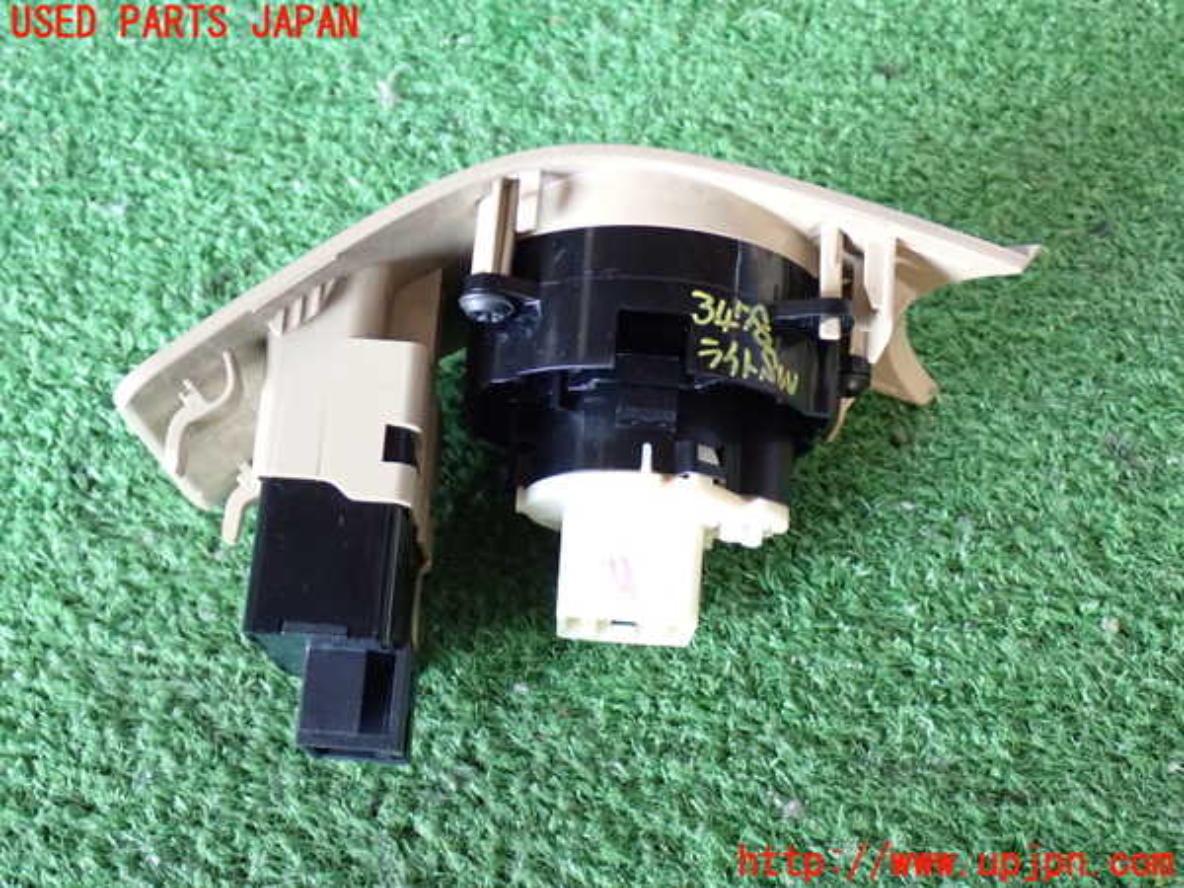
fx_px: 1608
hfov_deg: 40.4
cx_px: 592
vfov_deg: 30.9
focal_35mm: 47
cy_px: 444
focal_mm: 8.4
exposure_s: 1/50
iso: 800
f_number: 3.1
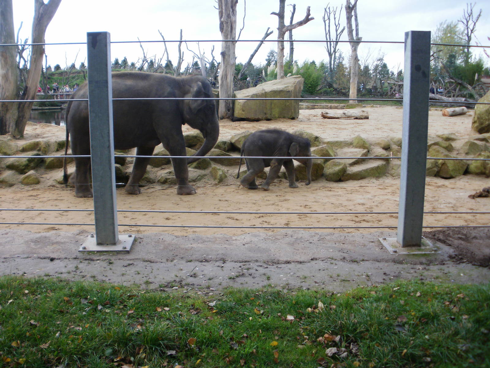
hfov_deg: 51.4
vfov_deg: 39.7
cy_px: 184
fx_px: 510
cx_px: 245
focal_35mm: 36
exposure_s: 1/100
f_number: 3.5
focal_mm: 6.3
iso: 100
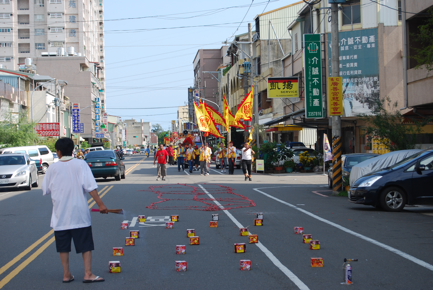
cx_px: 216
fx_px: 993
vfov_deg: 16.6
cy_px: 145
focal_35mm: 82
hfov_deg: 24.6
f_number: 6.3
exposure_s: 1/160
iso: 100
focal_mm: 55
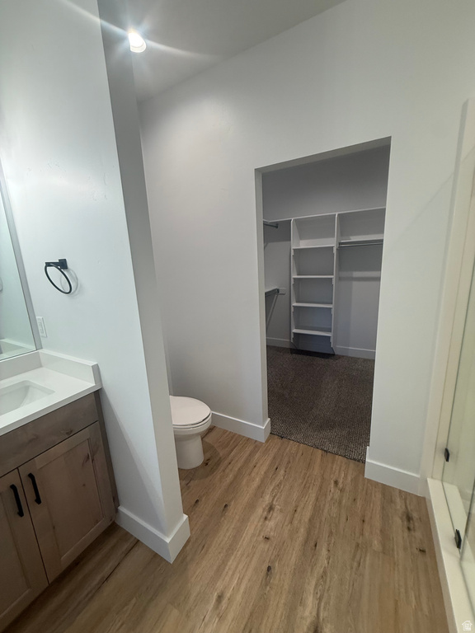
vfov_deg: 102.1
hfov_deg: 85.7
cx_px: 238
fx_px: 256
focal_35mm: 14
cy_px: 316
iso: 160
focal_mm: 2.22
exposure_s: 1/120
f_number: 2.2
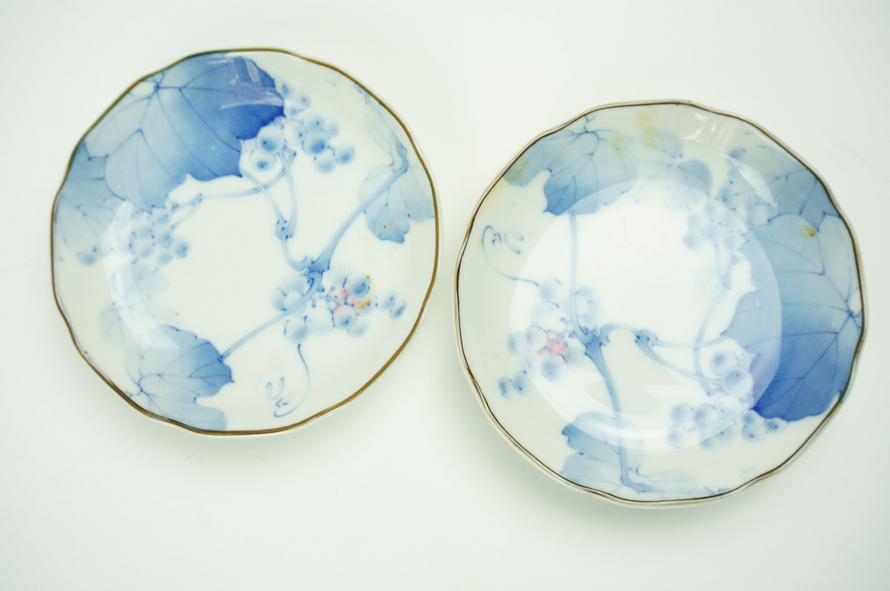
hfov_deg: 51.3
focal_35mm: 38
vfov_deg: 35.4
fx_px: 926
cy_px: 296
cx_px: 445
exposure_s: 1/60
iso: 640
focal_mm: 25
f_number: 8
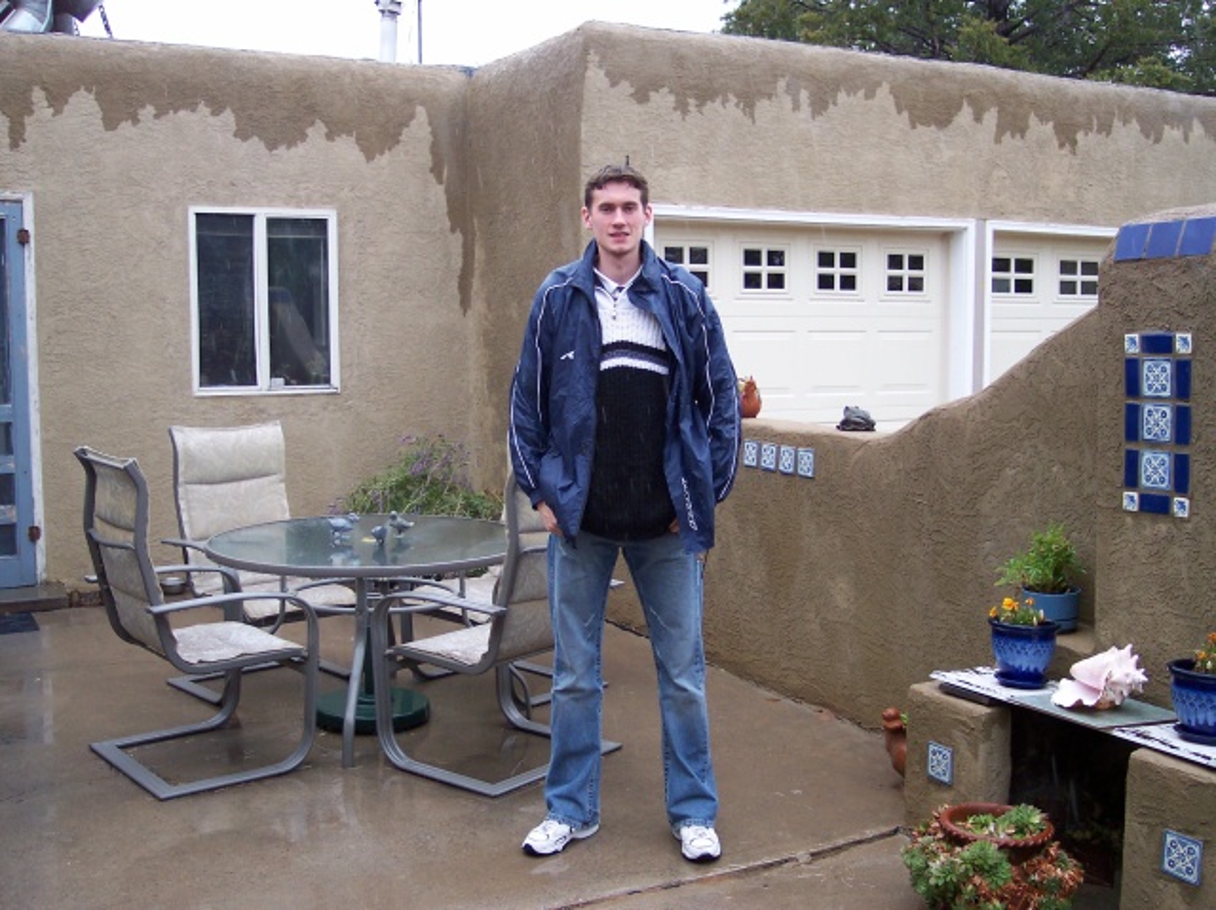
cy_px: 455
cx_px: 608
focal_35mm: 38
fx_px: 1334
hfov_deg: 49.0
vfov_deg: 37.7
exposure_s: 1/350
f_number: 2.8
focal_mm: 8
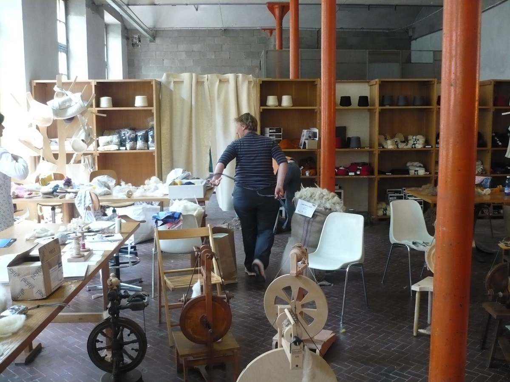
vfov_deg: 40.7
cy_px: 191
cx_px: 255
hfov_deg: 52.6
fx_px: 516
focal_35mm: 35
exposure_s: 1/60
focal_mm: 5.8
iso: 400
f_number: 2.8
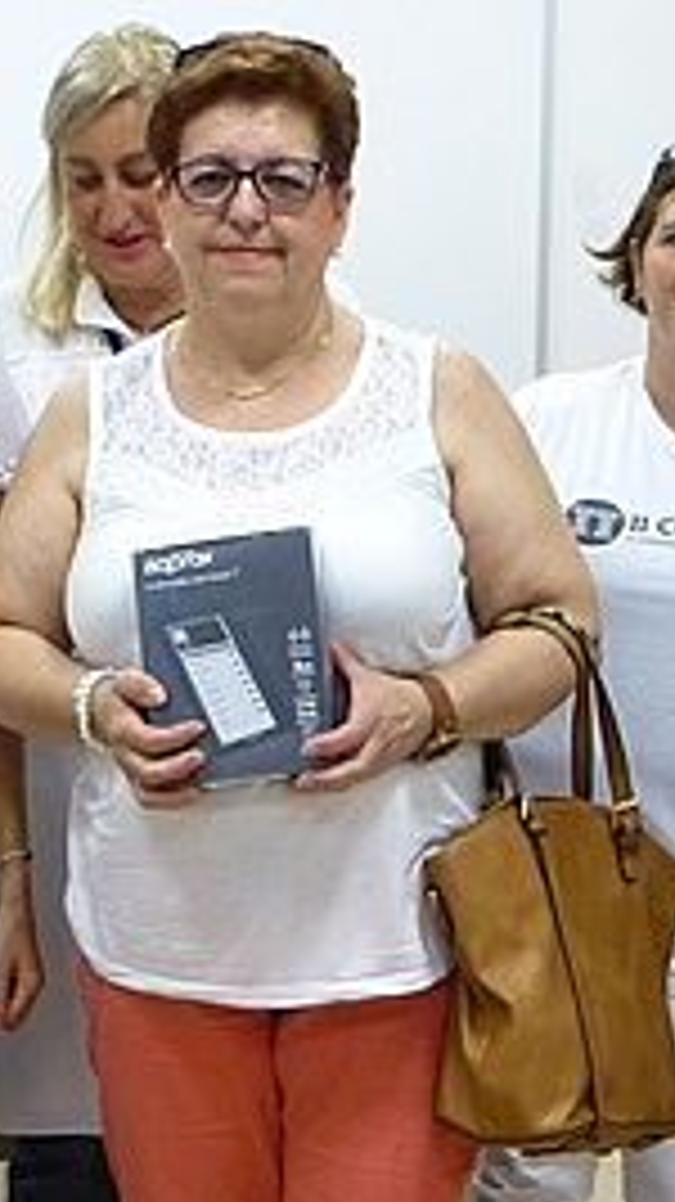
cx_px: 216
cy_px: 770
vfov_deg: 24.9
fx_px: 2707
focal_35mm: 85
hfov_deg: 14.2
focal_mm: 4.7
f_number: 3.4
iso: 400
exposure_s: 1/50
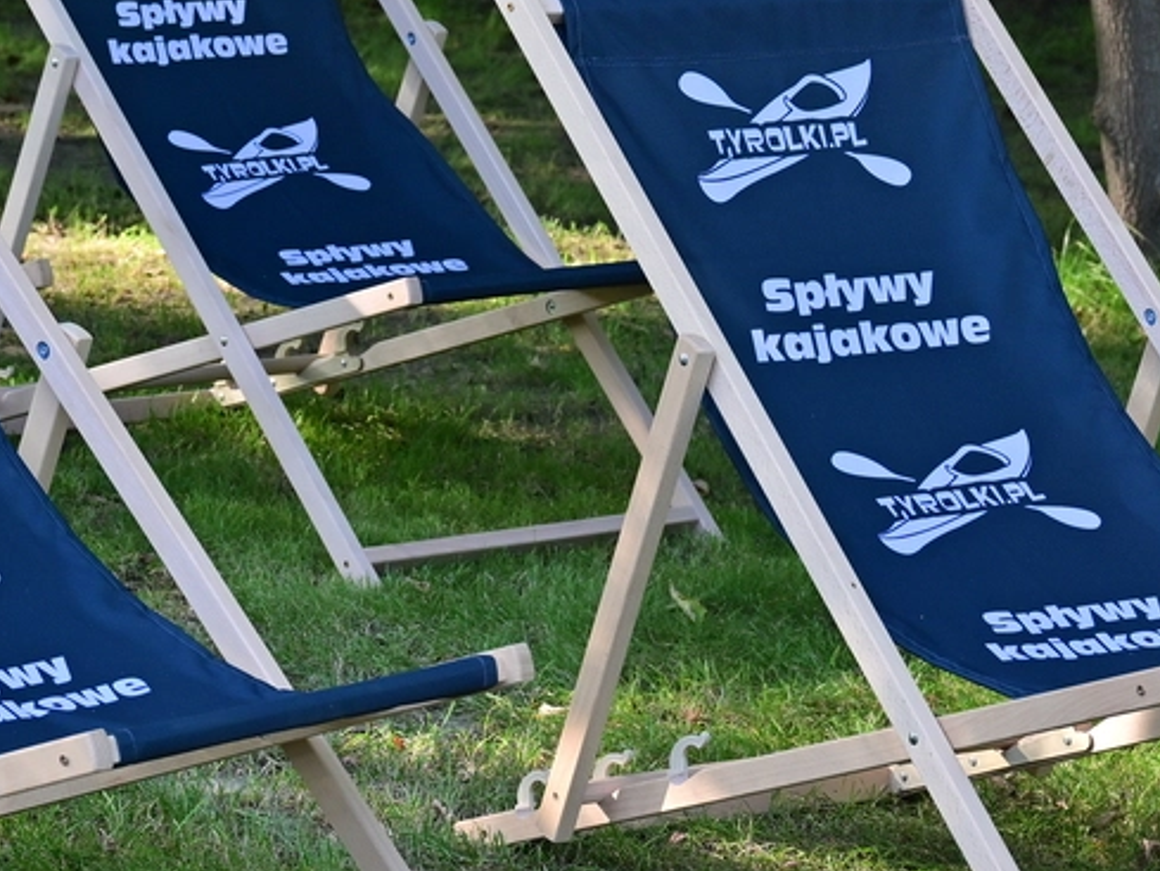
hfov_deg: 10.6
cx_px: -76
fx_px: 6201
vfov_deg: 8.0
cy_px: -187
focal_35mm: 185
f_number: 5
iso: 125
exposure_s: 1/125
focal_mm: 49
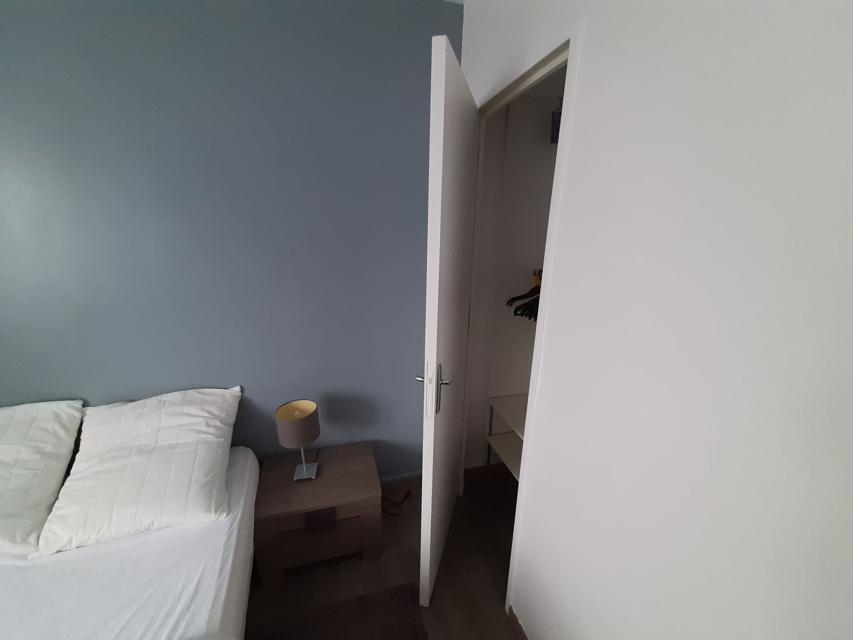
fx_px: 320
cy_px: 320
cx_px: 426
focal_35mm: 13
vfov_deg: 89.9
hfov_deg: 106.2
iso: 100
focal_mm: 1.42
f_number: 2.2
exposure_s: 1/50
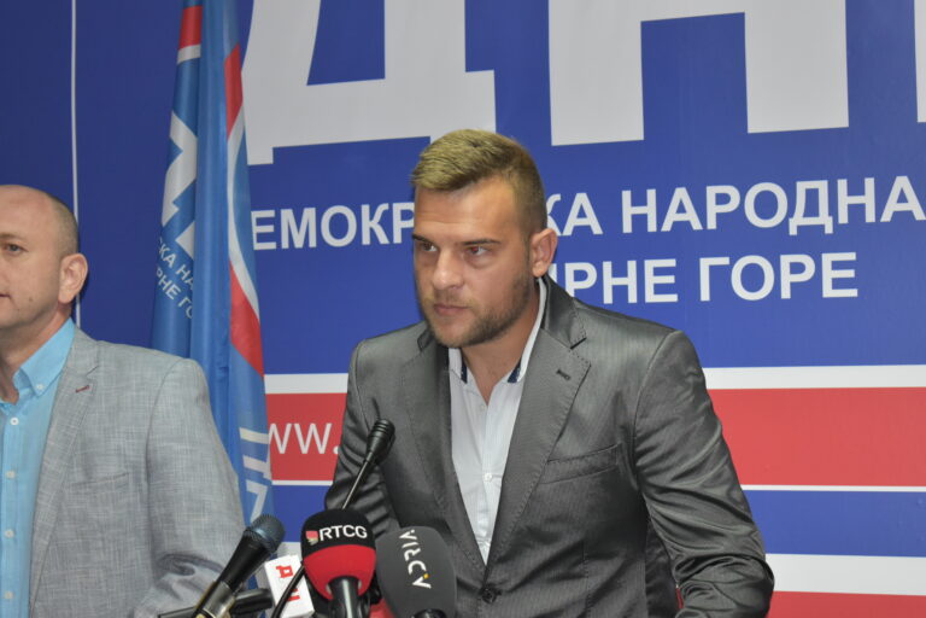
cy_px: 309
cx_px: 463
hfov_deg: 24.6
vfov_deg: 16.6
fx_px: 2122
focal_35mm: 82
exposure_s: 1/60
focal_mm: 55
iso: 1600
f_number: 5.6
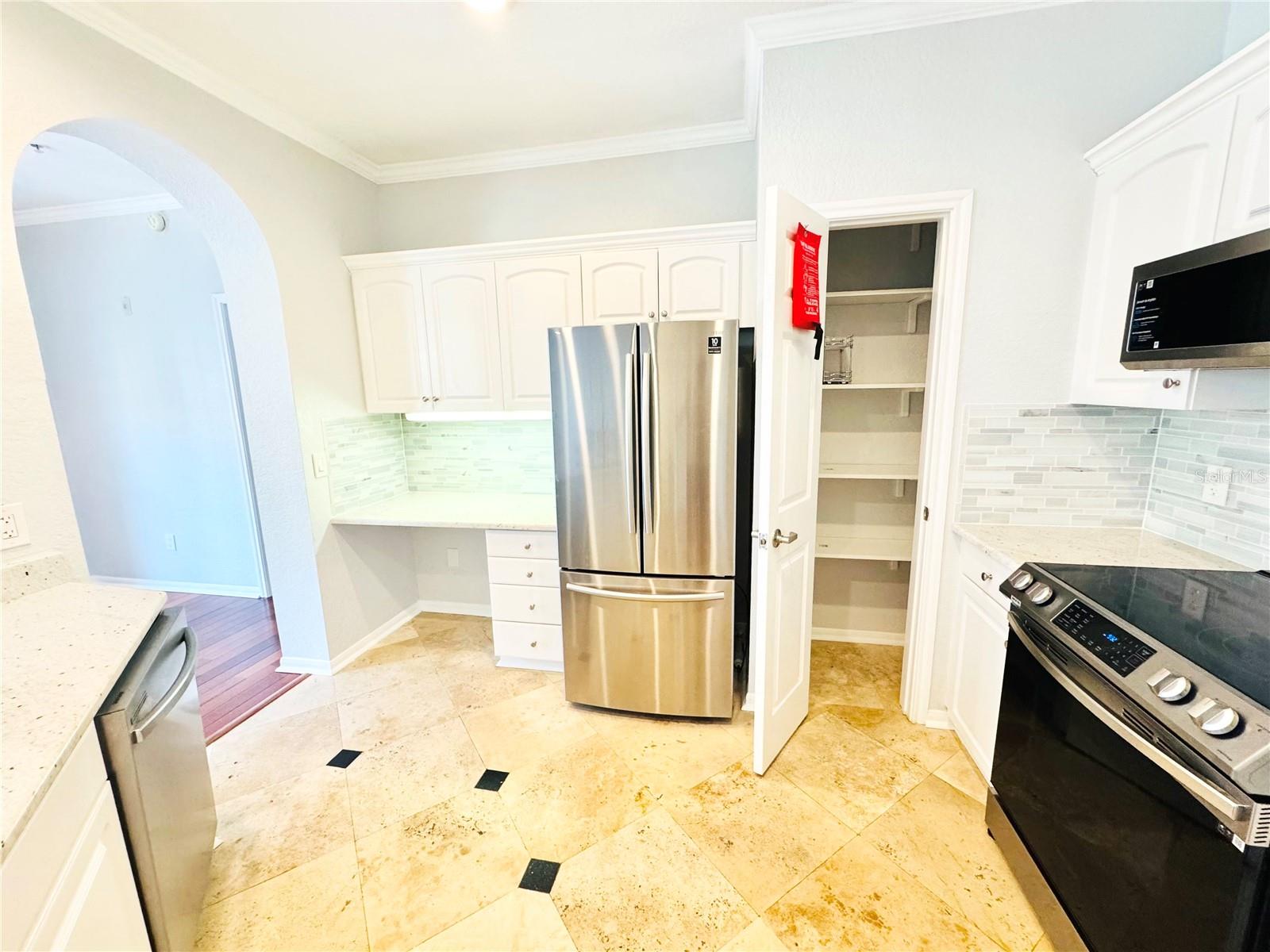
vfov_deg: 85.7
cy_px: 476
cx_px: 635
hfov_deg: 102.1
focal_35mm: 14
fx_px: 514
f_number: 2.2
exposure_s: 1/120
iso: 250
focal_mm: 2.22
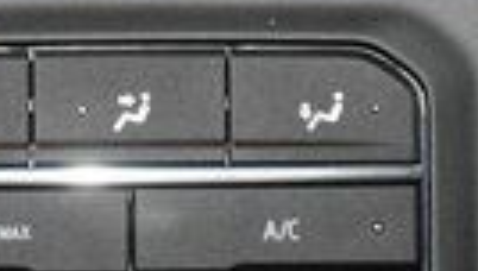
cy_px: 205
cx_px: 121
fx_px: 6655
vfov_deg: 2.3
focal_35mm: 524
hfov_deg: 4.1
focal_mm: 70
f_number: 4.5
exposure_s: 1/40
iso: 3200
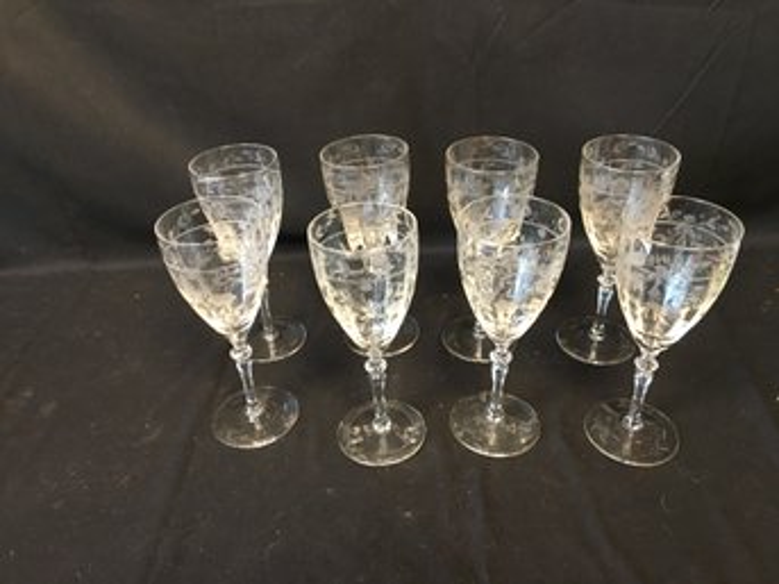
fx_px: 652
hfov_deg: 61.7
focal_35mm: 29
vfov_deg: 48.2
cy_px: 292
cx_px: 390
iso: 200
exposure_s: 1/17
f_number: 2.2
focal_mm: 4.15
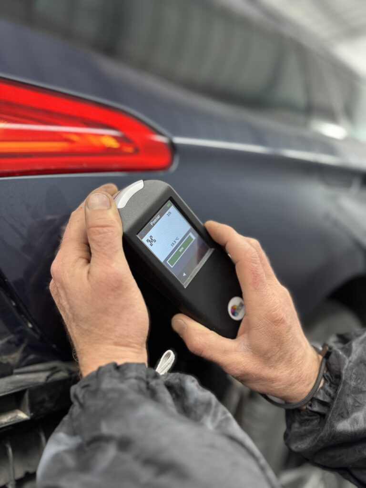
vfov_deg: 71.6
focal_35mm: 24
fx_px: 338
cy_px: 244
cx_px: 183
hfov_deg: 56.8
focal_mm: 6.86
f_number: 1.78
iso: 125
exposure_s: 1/50
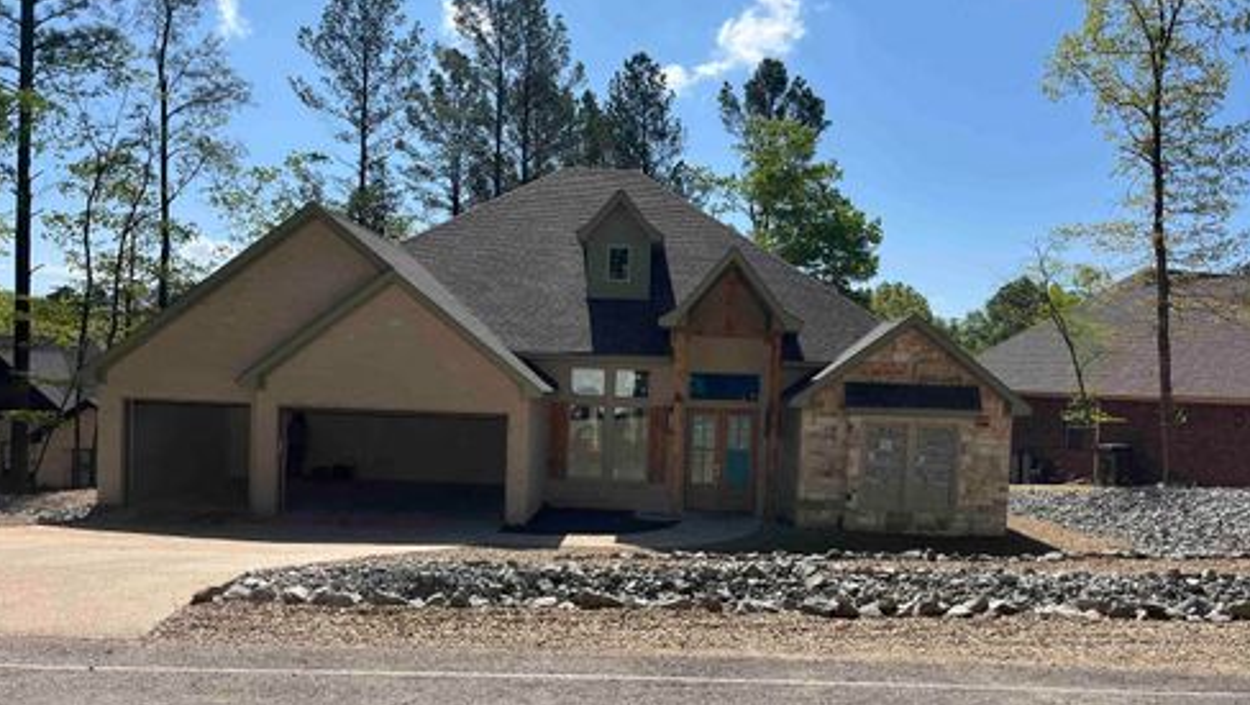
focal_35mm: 29
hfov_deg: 66.0
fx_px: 962
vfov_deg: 40.1
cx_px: 625
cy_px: 417
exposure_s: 1/4484
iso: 50
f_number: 1.6
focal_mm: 5.1
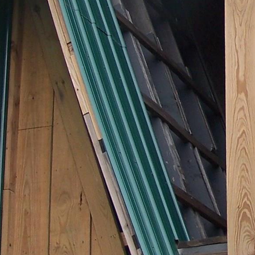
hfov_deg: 10.2
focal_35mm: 168
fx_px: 1400
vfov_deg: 10.4
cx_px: 325
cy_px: 94
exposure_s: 1/320
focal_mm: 8
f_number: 3
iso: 80
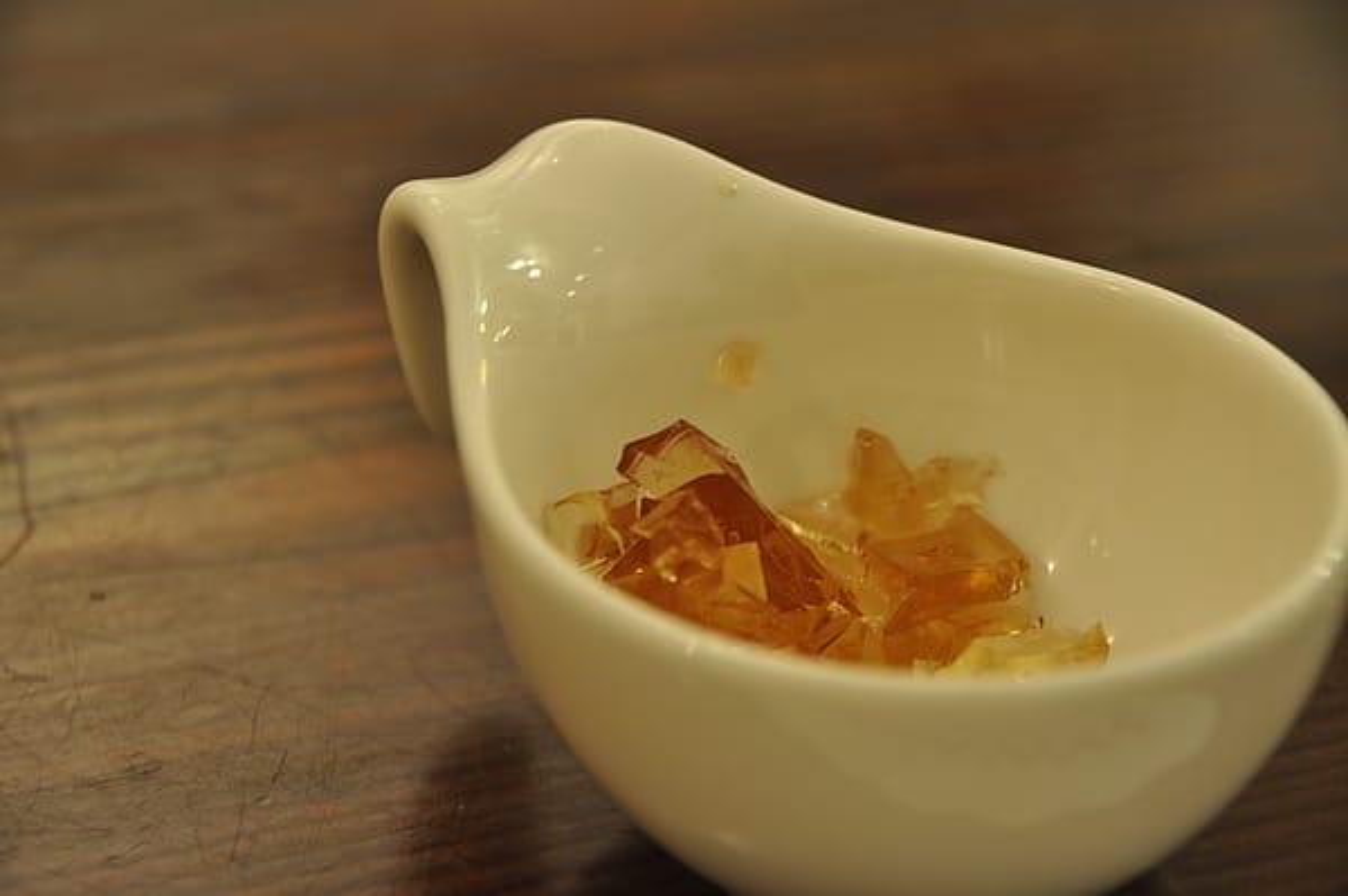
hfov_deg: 16.1
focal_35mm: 128
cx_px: 674
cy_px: 448
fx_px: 4770
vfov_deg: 10.7
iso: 400
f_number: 5.3
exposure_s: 1/3
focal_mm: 85
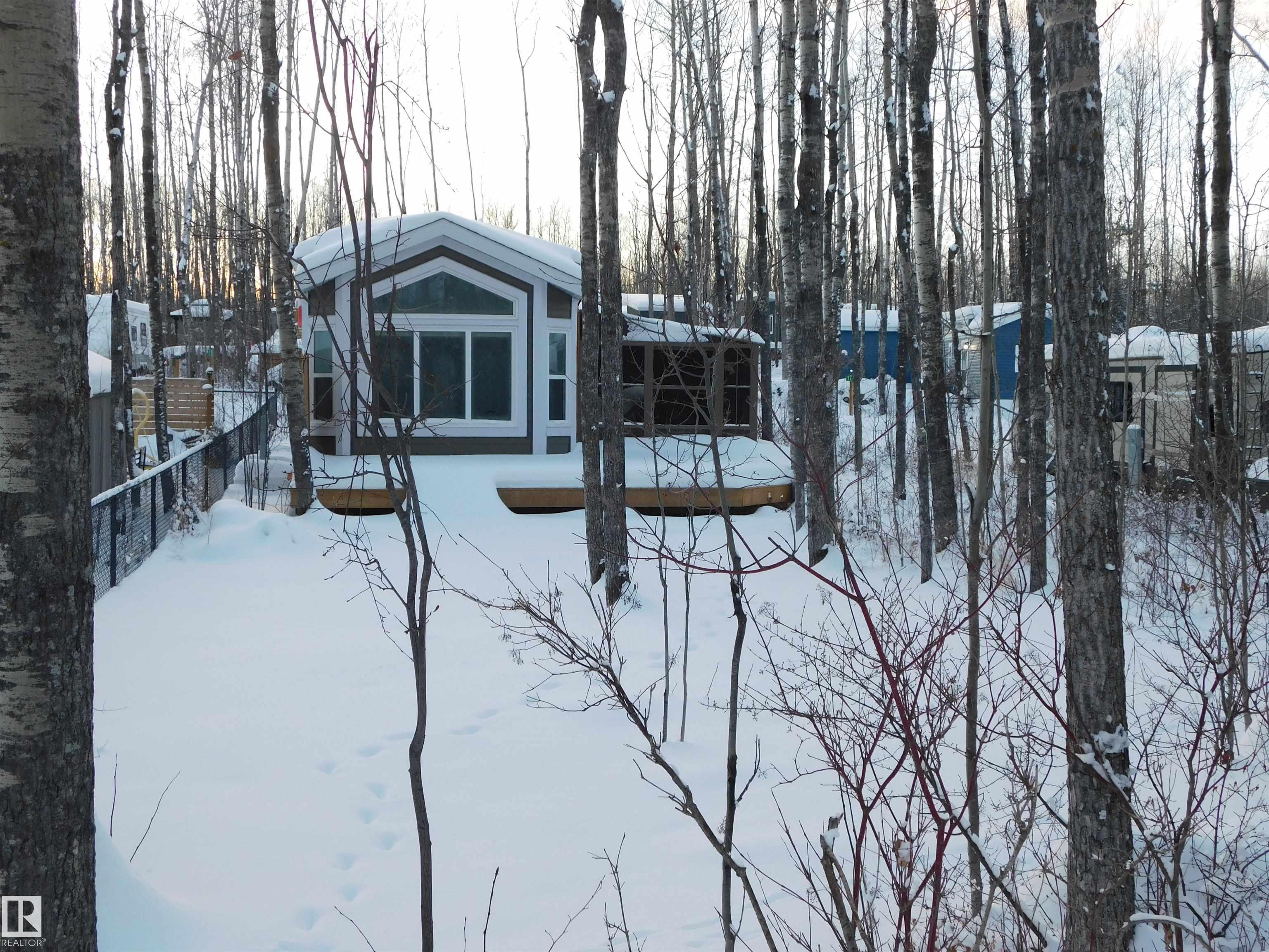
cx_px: 634
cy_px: 476
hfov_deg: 42.1
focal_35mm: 45
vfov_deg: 32.2
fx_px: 1650
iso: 125
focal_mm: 8
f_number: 3.7
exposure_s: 1/80
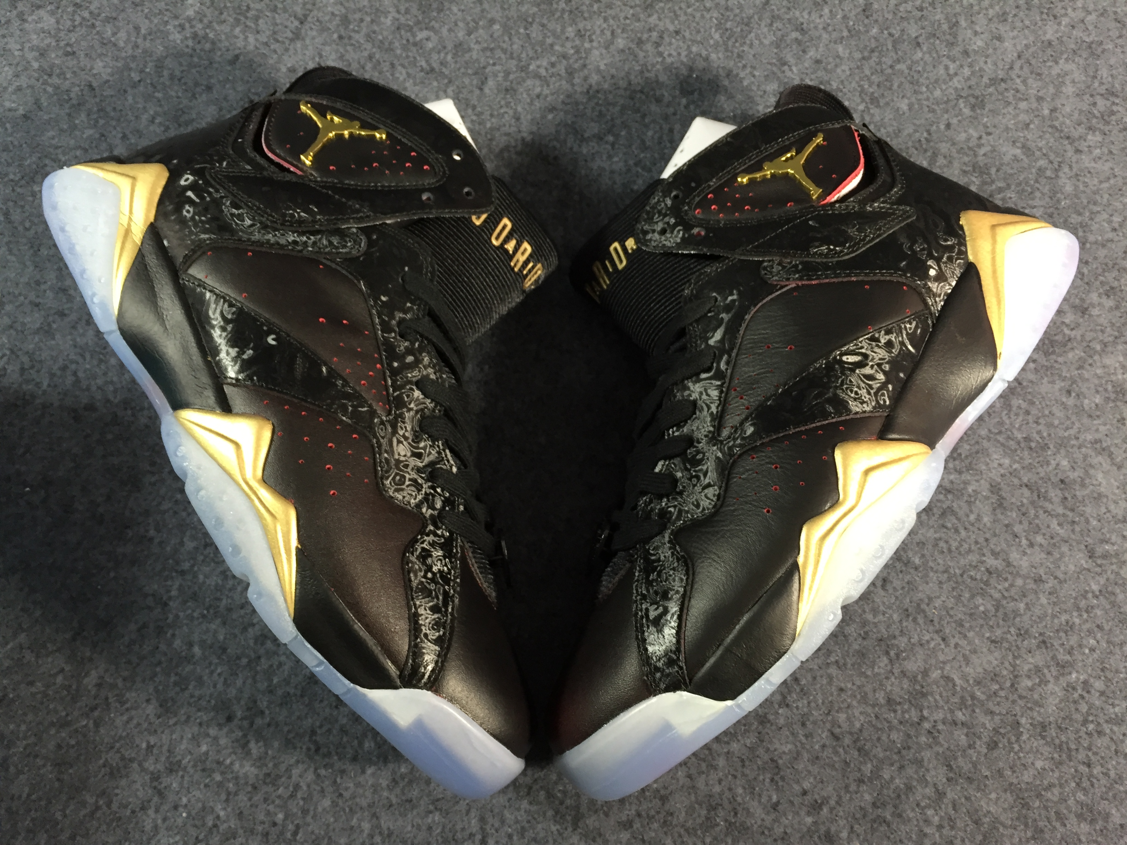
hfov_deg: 61.7
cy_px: 422
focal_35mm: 29
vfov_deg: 48.2
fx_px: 944
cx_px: 564
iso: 100
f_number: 2.2
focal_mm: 4.15
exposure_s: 1/33
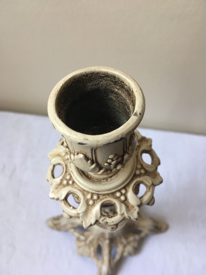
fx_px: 230
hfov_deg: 48.2
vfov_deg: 61.7
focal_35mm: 29
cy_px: 138
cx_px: 103
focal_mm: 4.15
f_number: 2.2
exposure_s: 1/33
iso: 100
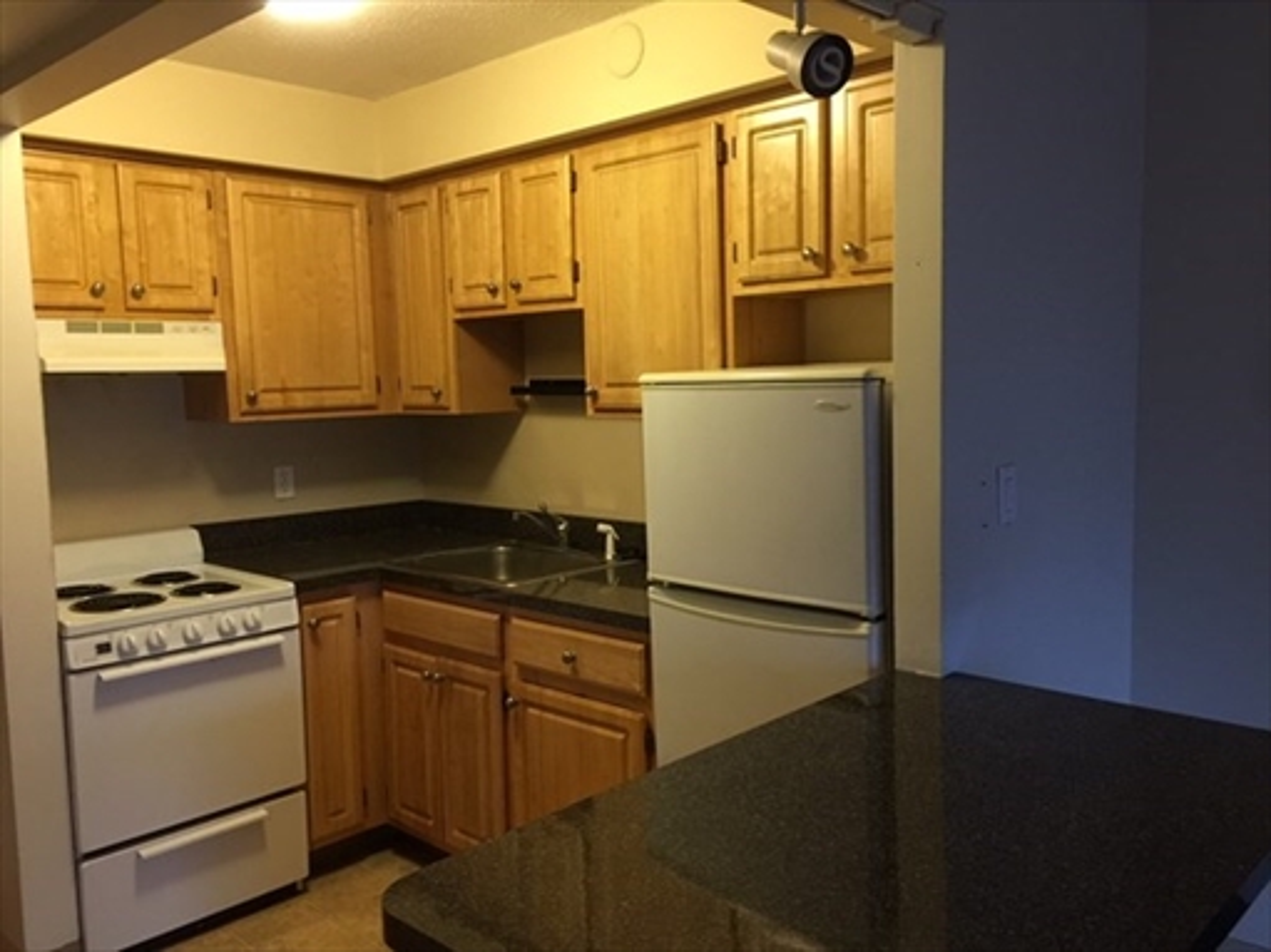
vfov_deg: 48.2
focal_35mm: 29
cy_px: 476
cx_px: 636
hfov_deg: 61.7
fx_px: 1065
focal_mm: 4.15
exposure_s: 1/10
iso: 125
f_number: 2.2
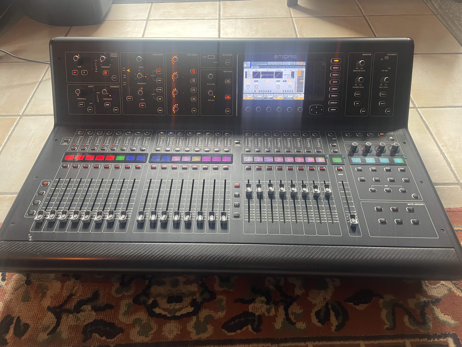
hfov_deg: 67.3
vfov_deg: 53.1
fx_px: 347
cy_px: 174
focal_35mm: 26
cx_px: 231
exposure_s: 1/50
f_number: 1.6
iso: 200
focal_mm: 4.2
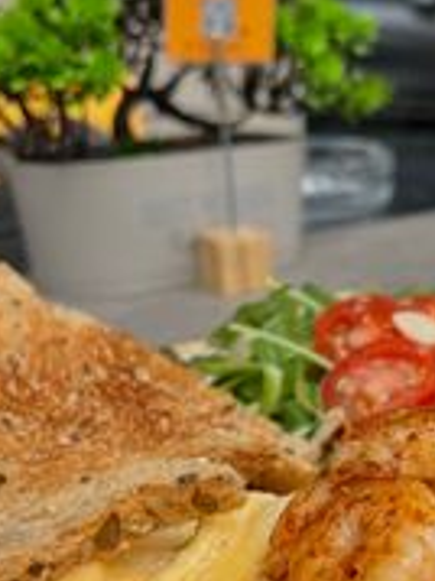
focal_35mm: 62
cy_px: 372
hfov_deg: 23.3
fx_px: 1040
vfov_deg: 31.0
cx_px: 341
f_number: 1.5
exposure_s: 1/2008
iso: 50
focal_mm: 5.7
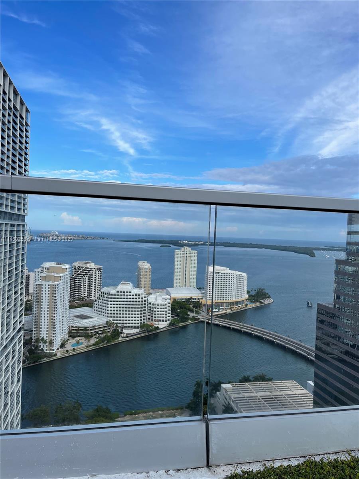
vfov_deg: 67.3
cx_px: 180
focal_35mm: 26
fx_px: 360
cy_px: 240
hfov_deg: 53.1
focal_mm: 5.1
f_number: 1.6
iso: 32
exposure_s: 1/3344
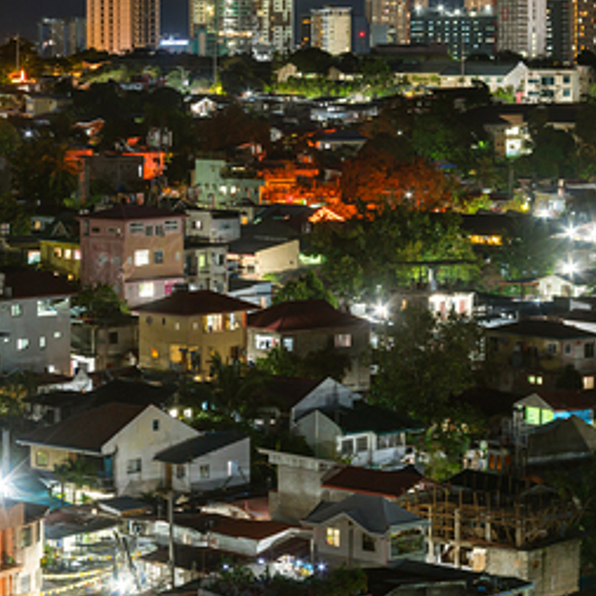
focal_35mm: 131
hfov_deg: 13.3
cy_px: 226
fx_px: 2552
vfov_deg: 13.3
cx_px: 247
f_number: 8
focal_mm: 65
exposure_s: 13
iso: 160
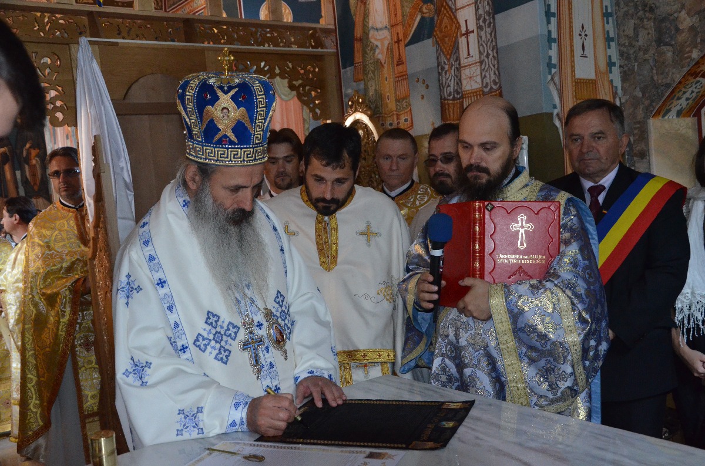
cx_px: 352
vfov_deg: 35.3
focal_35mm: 38
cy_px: 233
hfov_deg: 51.4
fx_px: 733
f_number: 4
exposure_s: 1/60
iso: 3200
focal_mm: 25
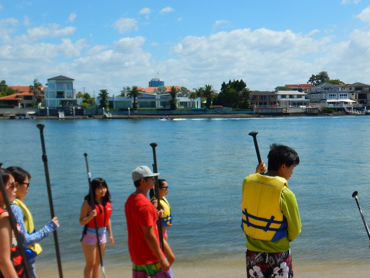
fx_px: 470
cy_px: 179
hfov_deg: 42.9
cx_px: 189
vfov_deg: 32.7
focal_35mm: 44
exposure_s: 1/1250
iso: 125
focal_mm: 4.3
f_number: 4.1
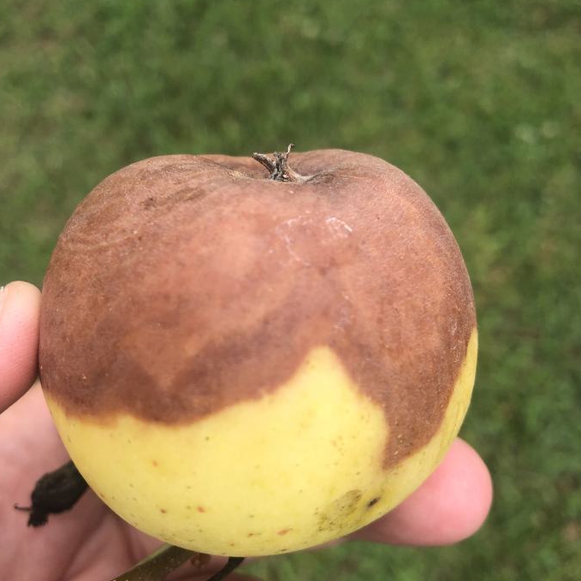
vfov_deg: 48.4
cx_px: 288
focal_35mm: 34
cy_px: 283
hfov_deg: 48.4
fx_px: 646
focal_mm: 3.99
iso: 20
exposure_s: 1/546
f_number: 1.8
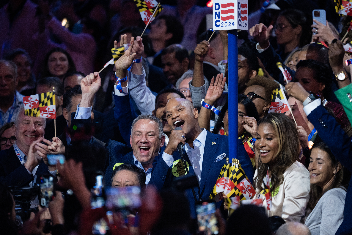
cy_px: 118
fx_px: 1955
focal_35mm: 200
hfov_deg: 10.3
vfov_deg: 6.9
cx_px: 176
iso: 3200
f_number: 2.8
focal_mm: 200
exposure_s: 1/400
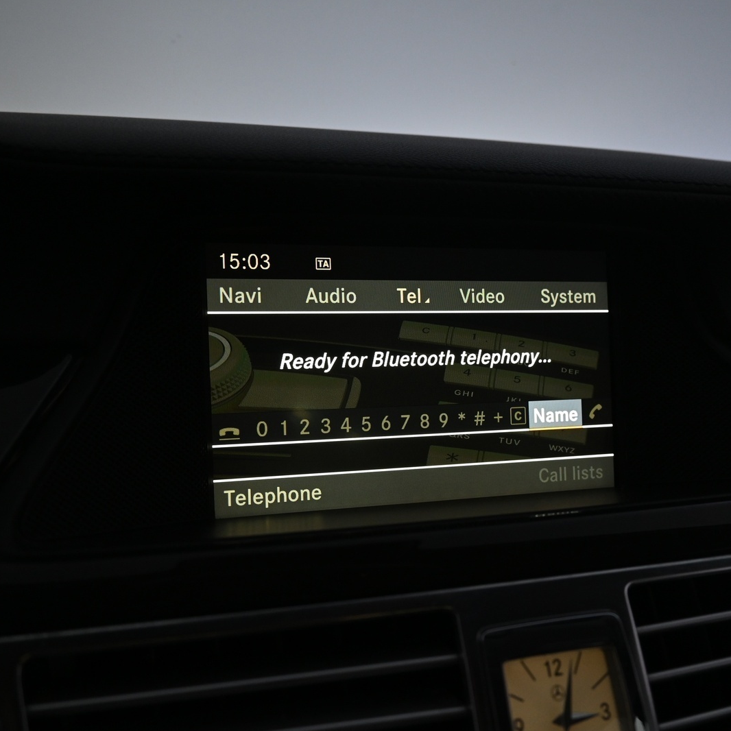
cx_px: 394
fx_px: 741
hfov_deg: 52.5
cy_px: 368
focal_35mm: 31
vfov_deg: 52.5
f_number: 4.5
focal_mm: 16
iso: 800
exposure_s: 1/80
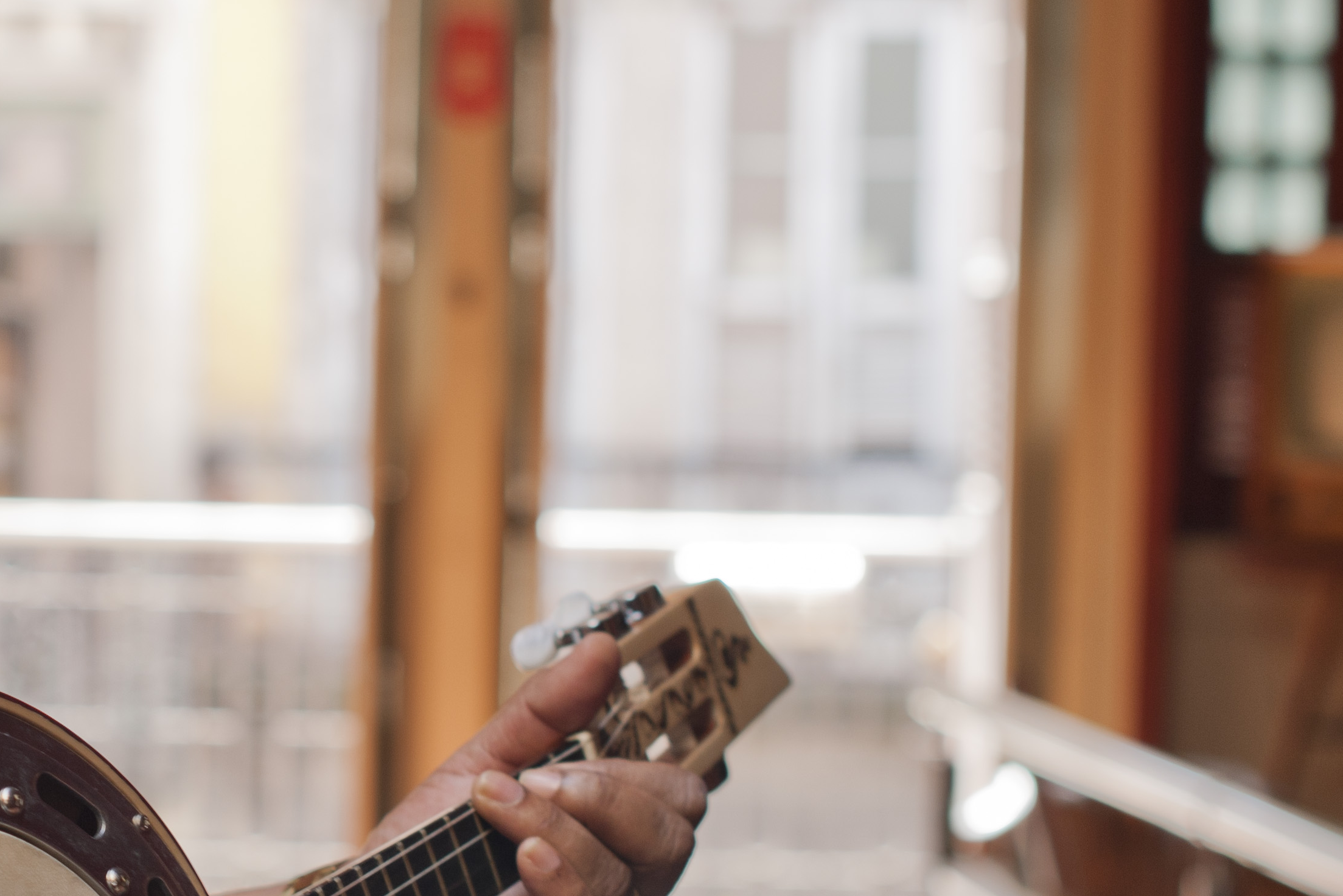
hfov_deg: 14.7
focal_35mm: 137
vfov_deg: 10.0
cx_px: 32
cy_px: 661
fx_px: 5111
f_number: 3.5
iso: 100
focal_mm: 50
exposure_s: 1/60
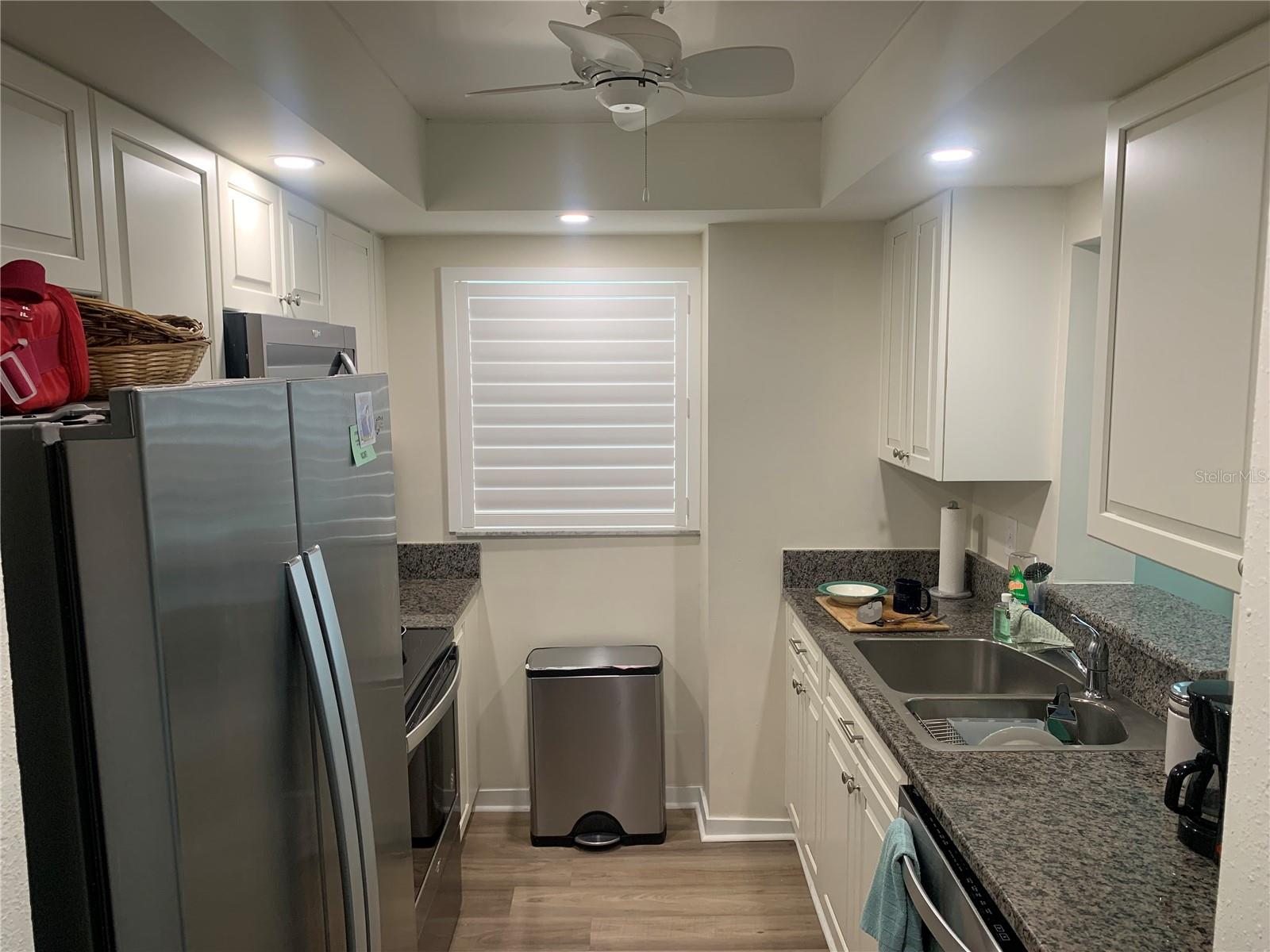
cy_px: 476
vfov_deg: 53.1
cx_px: 635
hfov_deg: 67.3
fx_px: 954
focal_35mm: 26
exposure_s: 1/60
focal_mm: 4.25
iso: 80
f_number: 1.8
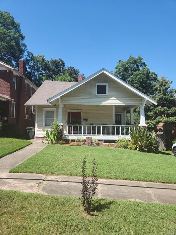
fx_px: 156
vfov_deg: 73.9
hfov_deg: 58.9
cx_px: 88
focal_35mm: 23
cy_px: 118
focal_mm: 5.4
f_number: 1.8
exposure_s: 1/1027
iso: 20
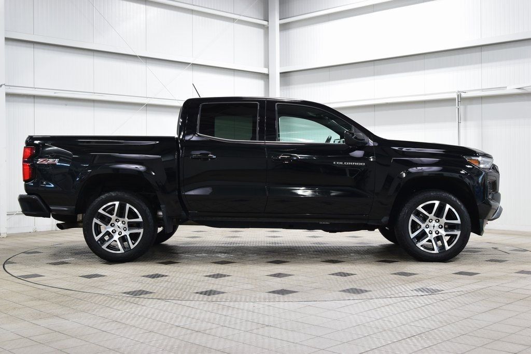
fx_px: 686
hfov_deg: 42.3
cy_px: 177
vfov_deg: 29.0
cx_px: 266
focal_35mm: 46
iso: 640
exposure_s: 1/15
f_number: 6.3
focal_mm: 31
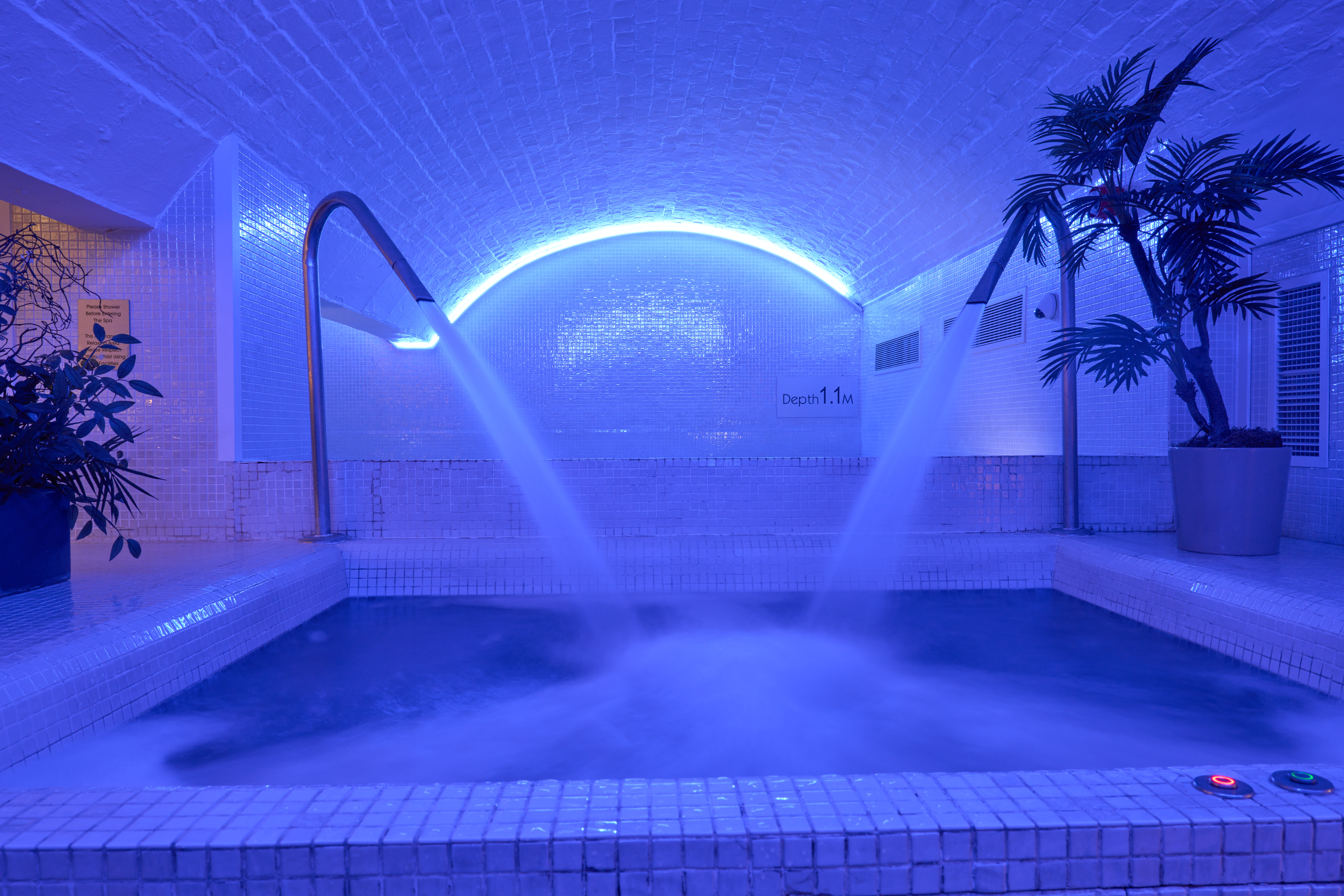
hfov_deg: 73.7
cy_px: 448
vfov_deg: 53.1
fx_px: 896
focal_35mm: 24
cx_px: 672
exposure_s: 2
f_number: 11
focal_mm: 24
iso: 200
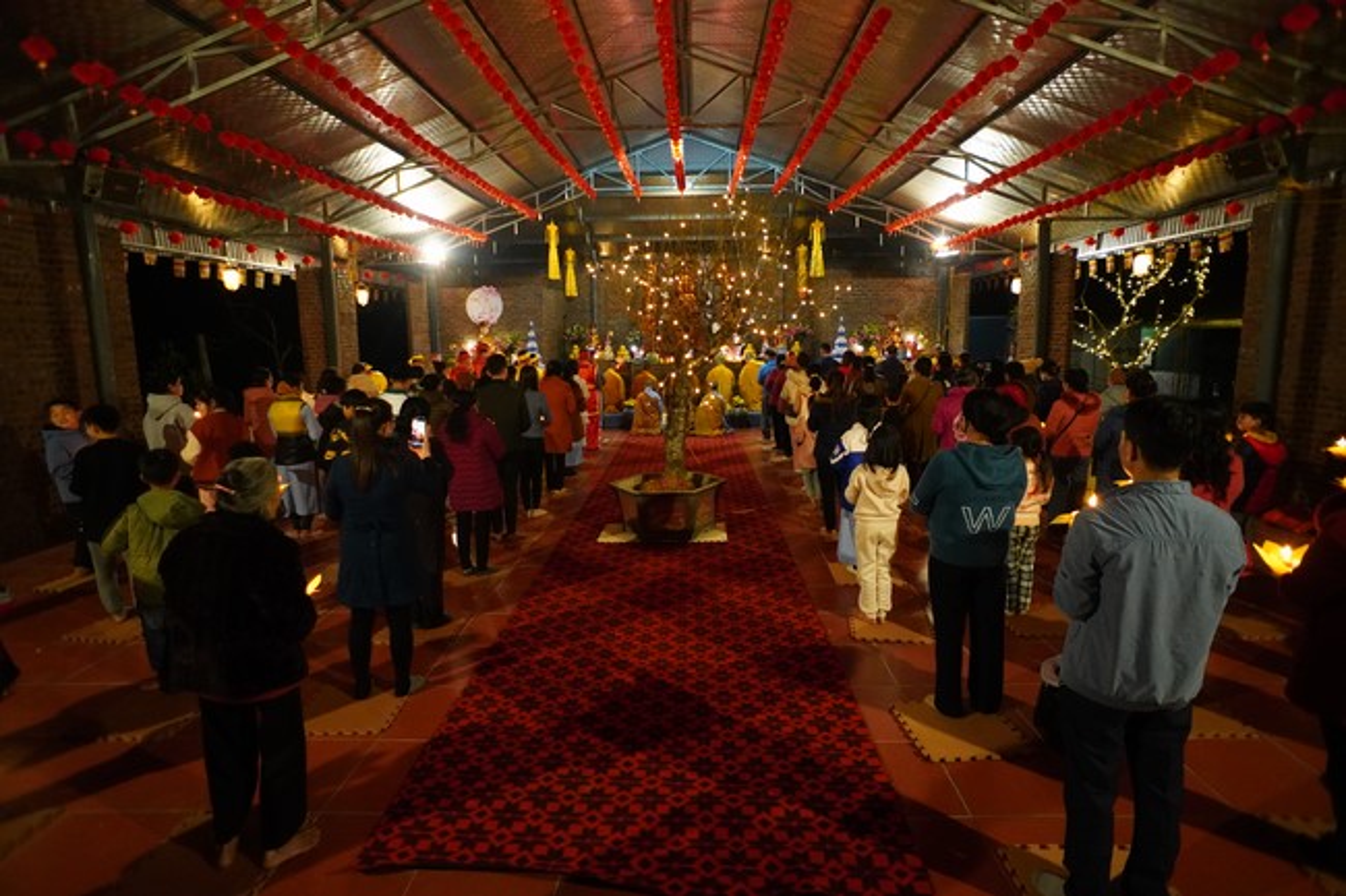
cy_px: 448
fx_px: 897
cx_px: 673
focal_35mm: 24
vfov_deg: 53.1
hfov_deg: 73.8
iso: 3200
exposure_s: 1/60
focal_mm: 16
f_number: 2.8
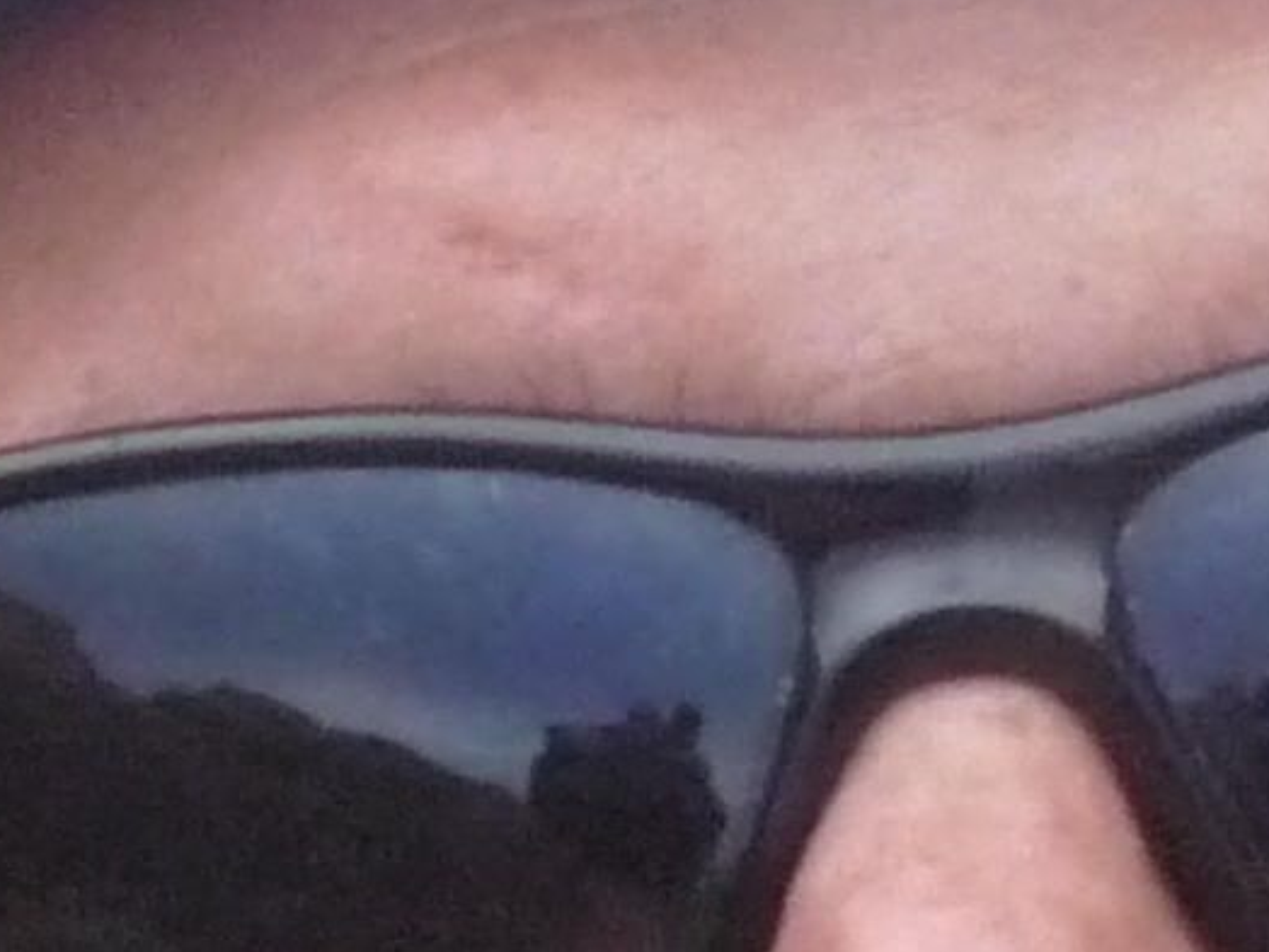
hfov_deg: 8.3
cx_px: -2279
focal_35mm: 209
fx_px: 7662
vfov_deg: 7.1
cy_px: 1017
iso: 400
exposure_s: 1/200
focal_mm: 5.2
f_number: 3.3
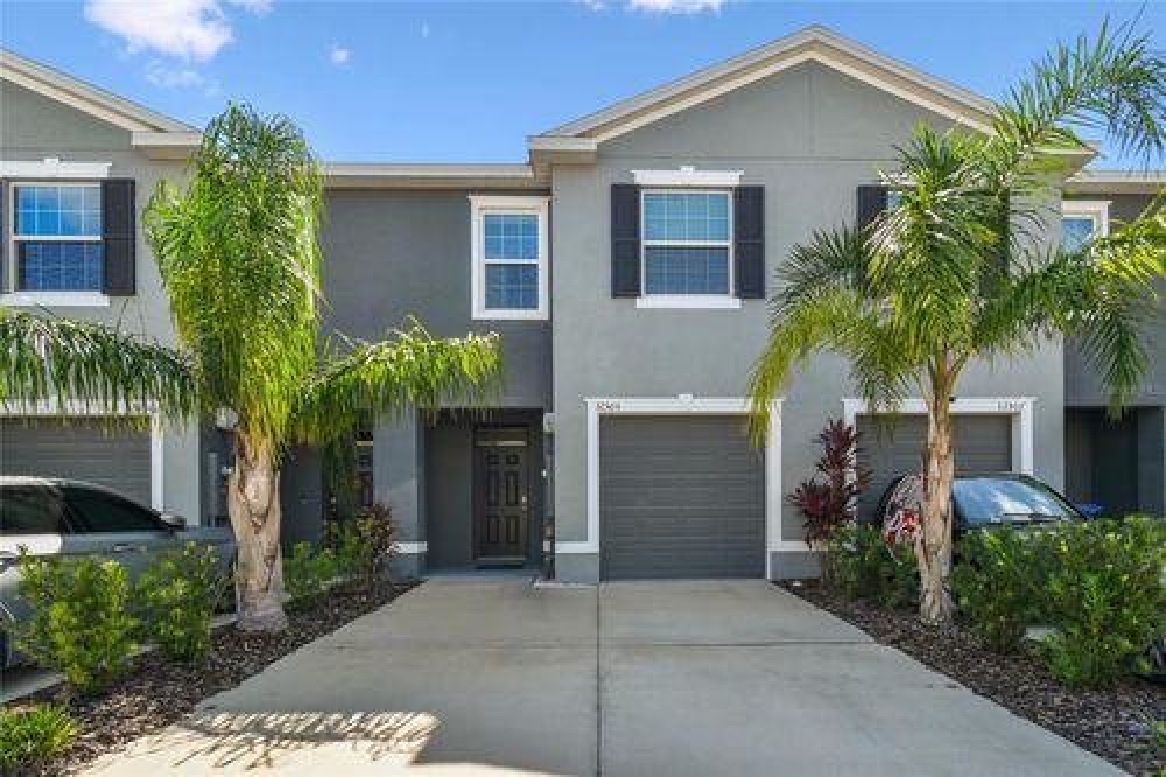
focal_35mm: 15
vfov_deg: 77.3
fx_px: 486
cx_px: 583
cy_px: 388
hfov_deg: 100.4
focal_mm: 10
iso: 100
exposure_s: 1/60
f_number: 7.1
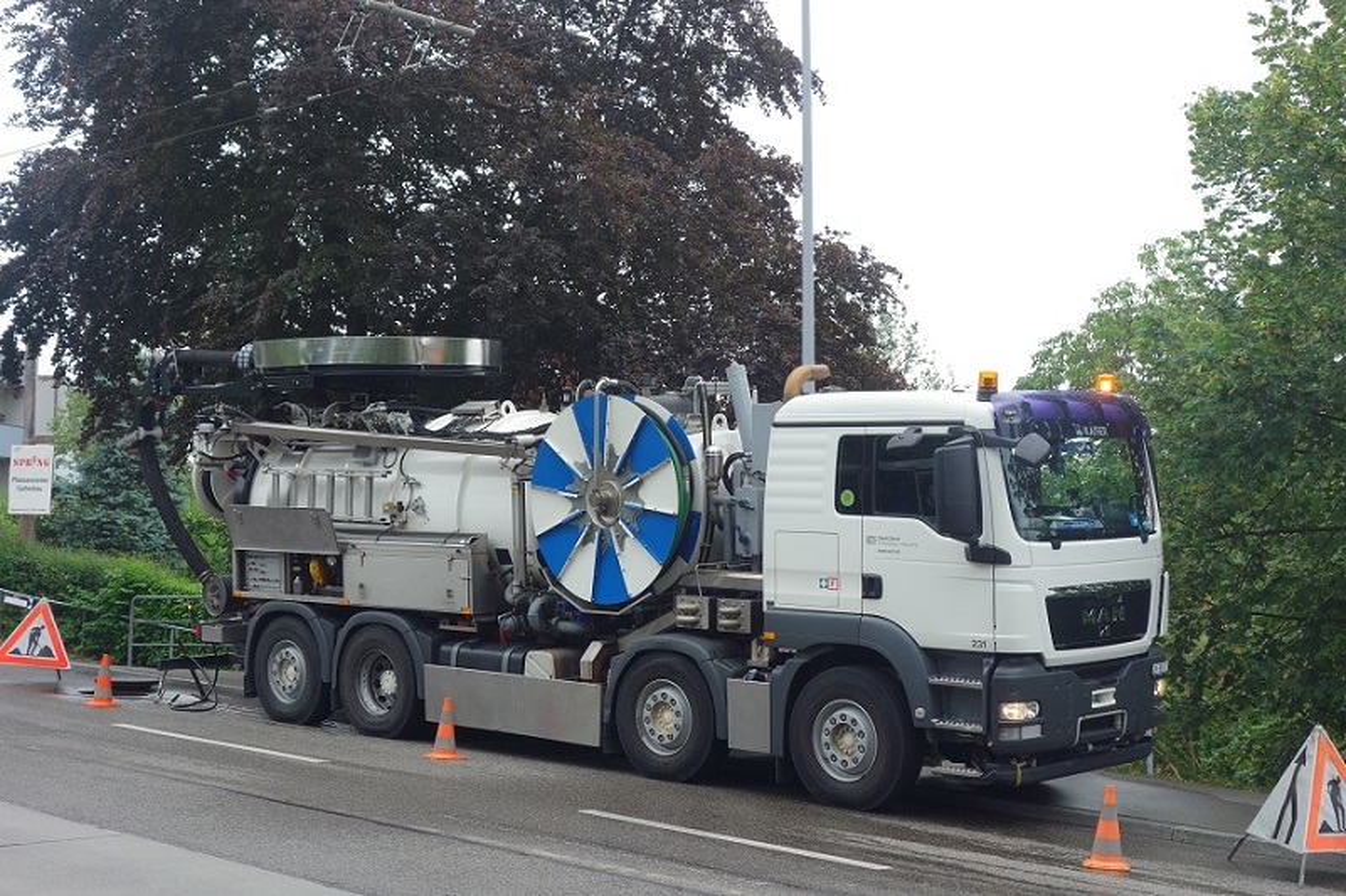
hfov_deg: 35.6
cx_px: 673
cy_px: 448
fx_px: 2093
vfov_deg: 24.2
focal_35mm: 56
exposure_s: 1/200
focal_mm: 20.64
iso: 125
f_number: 5.6
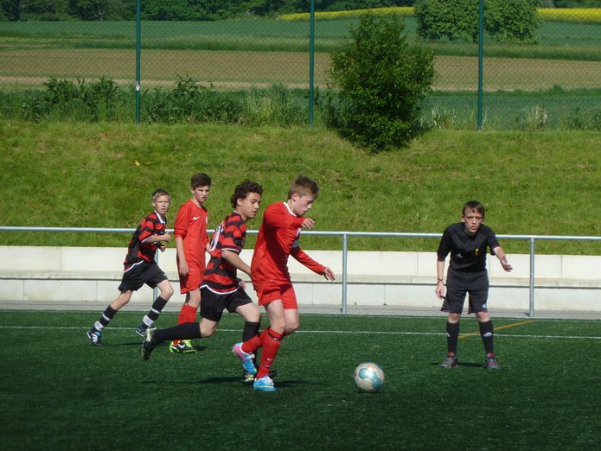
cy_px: 225
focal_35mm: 302
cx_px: 299
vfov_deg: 4.9
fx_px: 5246
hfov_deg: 6.6
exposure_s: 1/500
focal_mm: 49.2
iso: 80
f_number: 4.9
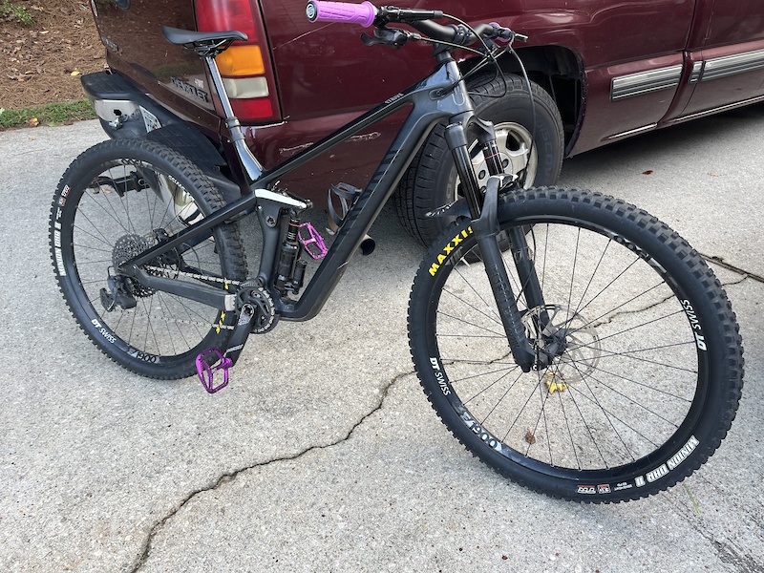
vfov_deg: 53.1
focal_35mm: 26
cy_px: 286
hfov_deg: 67.3
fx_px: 574
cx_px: 382
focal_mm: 5.1
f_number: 1.6
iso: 64
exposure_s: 1/121
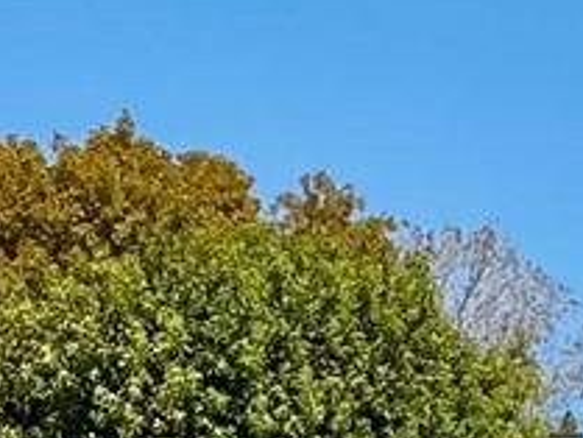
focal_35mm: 107
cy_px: 767
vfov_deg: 12.7
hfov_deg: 17.7
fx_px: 1803
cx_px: 658
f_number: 2.2
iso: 50
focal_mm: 2.22
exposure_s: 1/3906
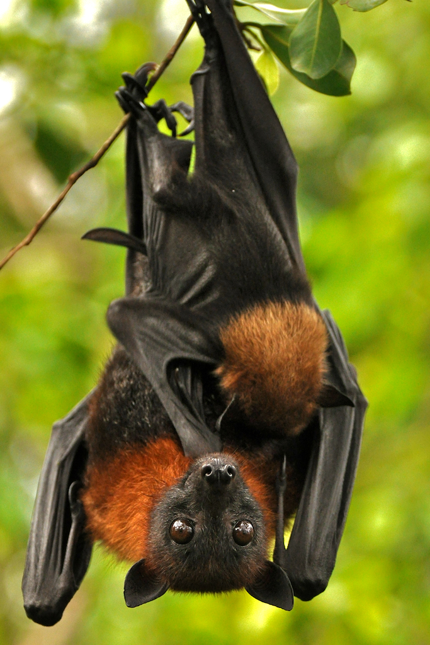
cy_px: 322
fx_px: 3116
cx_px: 215
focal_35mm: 174
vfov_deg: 11.8
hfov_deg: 7.9
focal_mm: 116
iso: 800
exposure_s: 1/250
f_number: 4.8
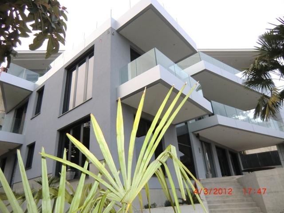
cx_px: 142
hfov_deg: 71.6
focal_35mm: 24
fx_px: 197
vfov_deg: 56.8
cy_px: 106
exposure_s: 1/60
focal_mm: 4.3
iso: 320
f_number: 3.2
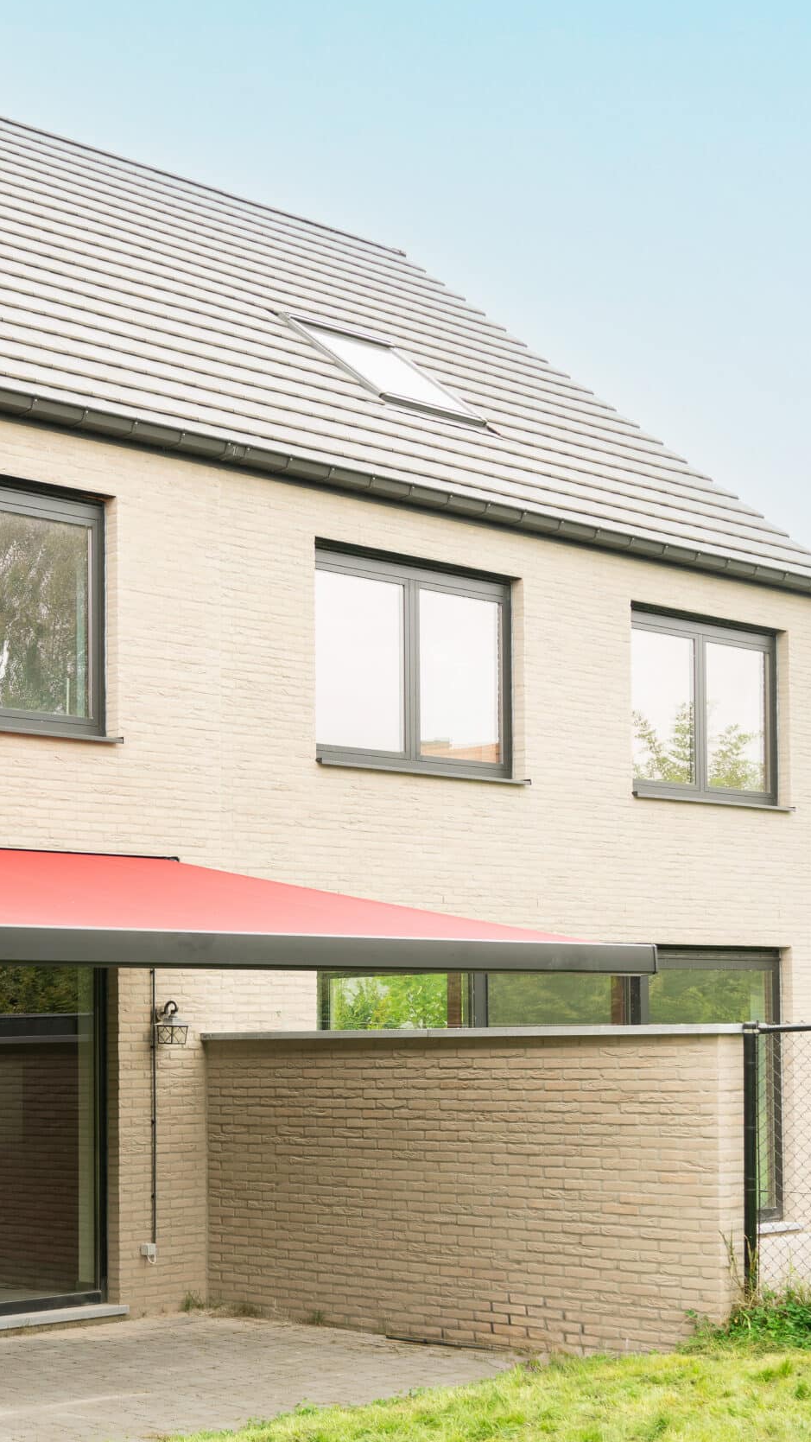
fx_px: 1720
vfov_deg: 45.5
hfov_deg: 24.6
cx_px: -98
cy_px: 714
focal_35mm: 45
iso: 200
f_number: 5.6
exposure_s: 1/160
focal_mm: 28
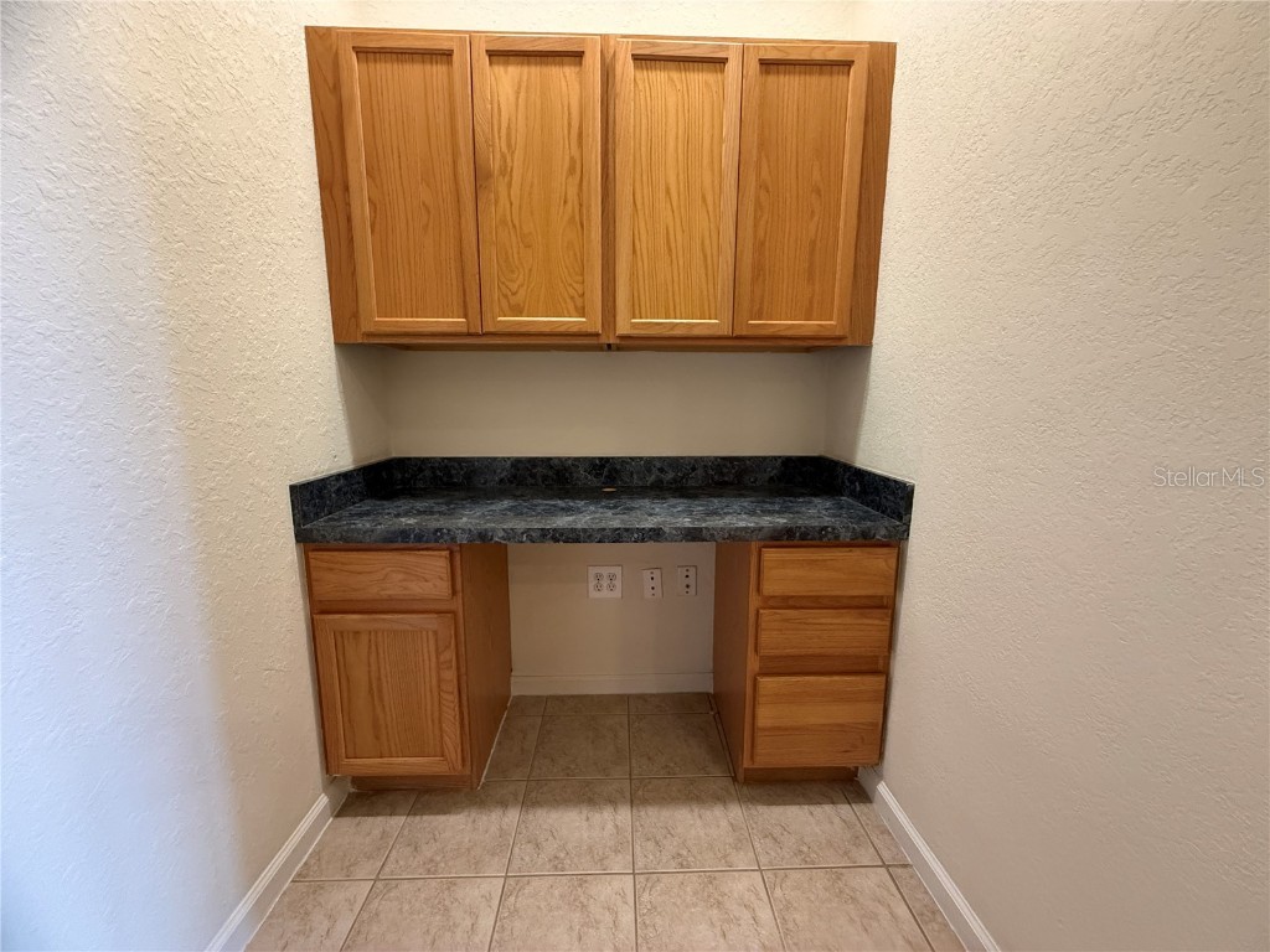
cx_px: 635
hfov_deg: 102.1
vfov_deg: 85.7
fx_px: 514
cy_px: 476
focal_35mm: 14
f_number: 2.2
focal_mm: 2.22
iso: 640
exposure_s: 1/60
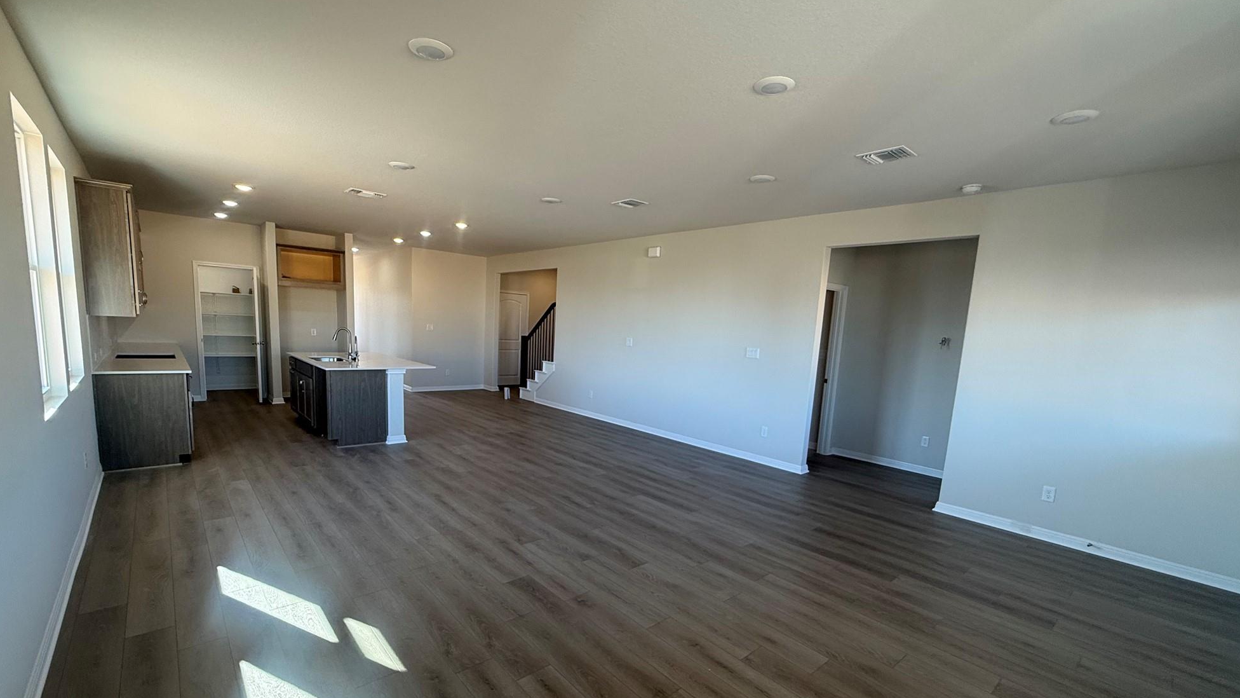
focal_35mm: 16
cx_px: 617
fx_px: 526
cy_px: 399
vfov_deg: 66.8
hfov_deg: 99.4
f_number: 2.2
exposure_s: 1/99
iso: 100
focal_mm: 2.22
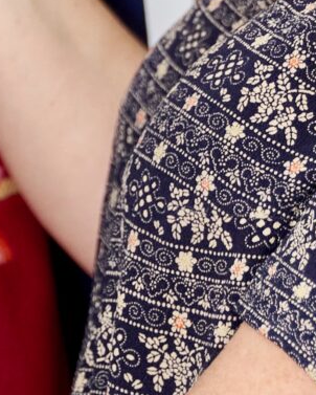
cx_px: -126
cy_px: -337
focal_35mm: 313
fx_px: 3652
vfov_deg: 6.1
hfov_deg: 4.9
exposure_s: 1/100
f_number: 2.8
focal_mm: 49.1
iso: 1000
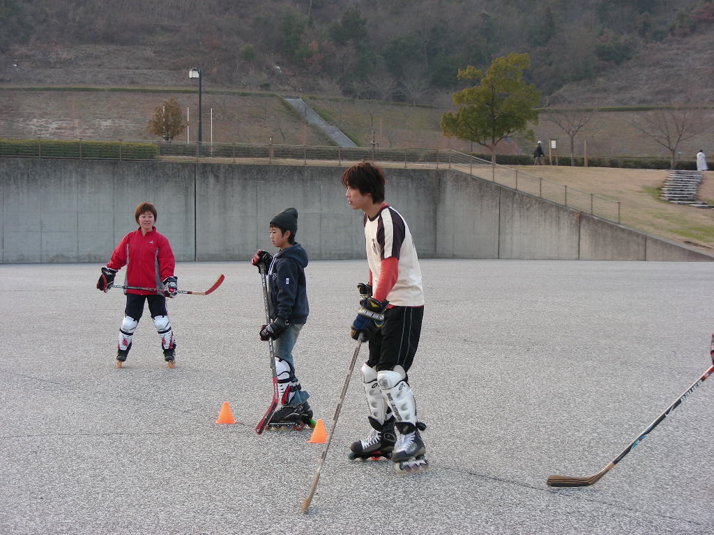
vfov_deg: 18.7
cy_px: 268
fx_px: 1629
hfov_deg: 24.7
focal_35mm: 79
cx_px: 357
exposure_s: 1/56
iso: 50
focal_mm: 13.2
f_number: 3.5
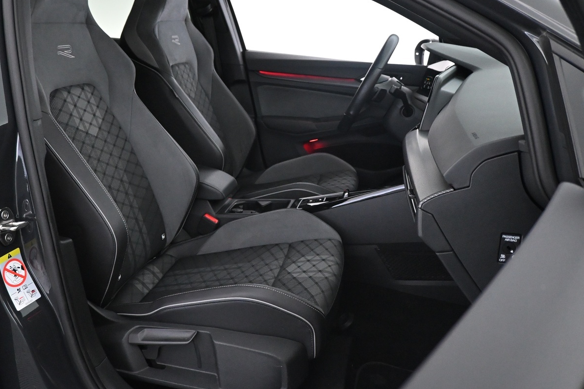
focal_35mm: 35
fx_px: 563
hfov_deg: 54.6
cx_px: 243
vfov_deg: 37.9
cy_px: 142
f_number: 3.5
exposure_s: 1/60
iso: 3600
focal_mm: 17
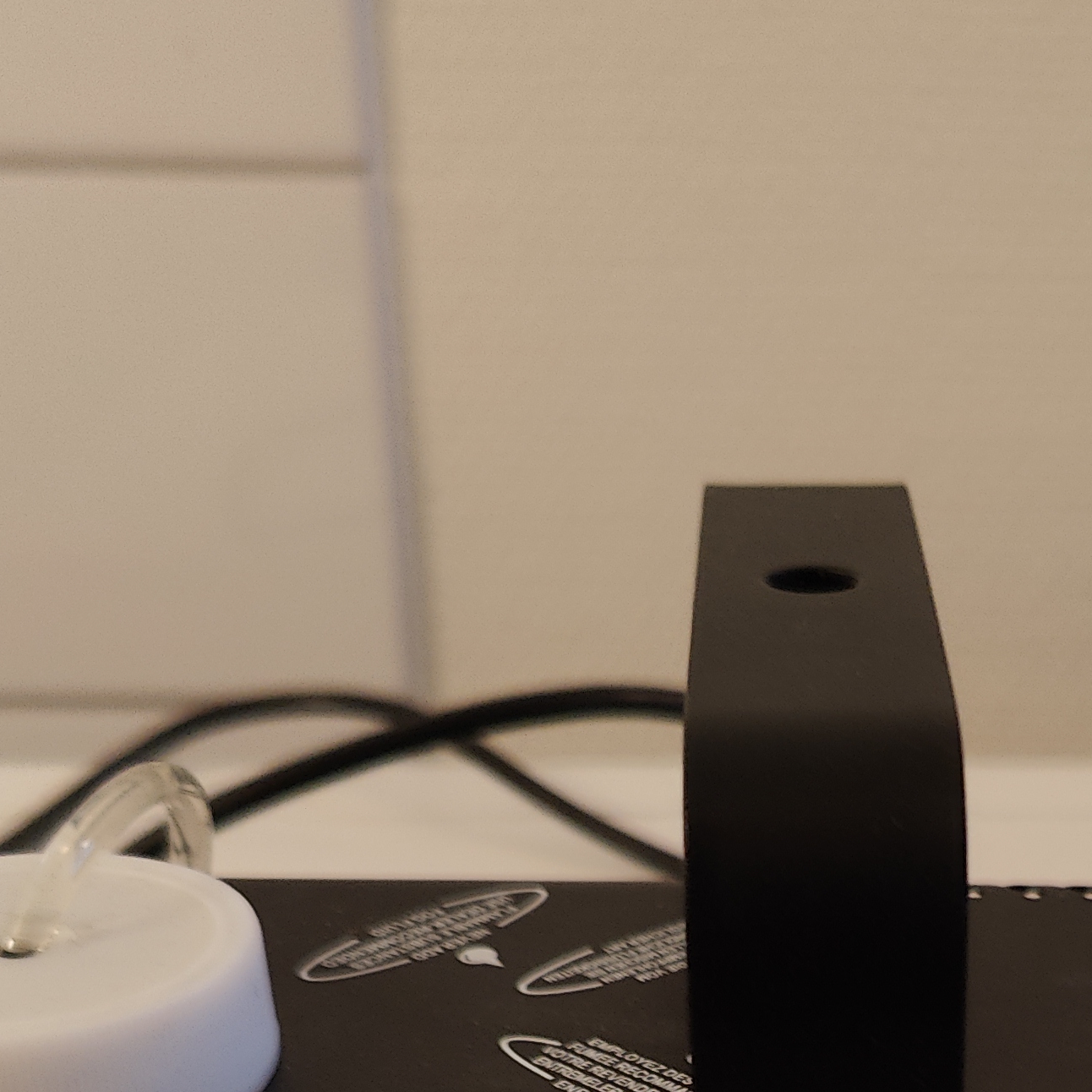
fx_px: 2248
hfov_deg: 26.8
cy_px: 1398
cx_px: 871
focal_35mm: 63
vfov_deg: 24.1
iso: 400
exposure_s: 1/25
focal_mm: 6.06
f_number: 1.8
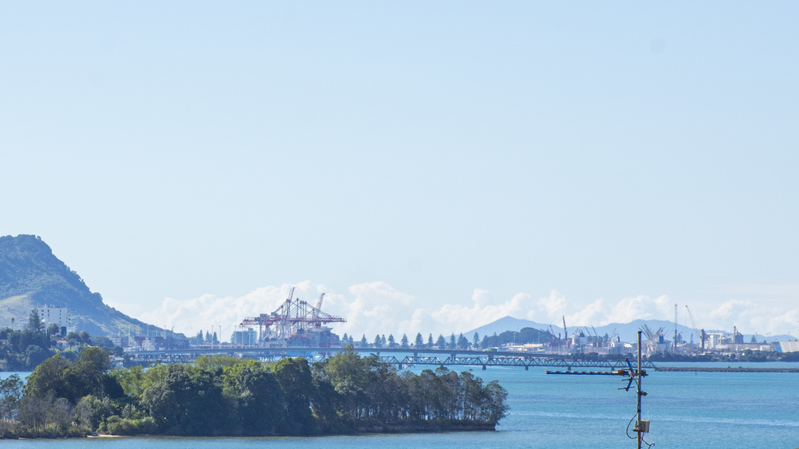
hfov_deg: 9.8
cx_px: 234
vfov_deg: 5.5
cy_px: 292
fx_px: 4639
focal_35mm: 219
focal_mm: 75
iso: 250
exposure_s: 1/320
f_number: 11
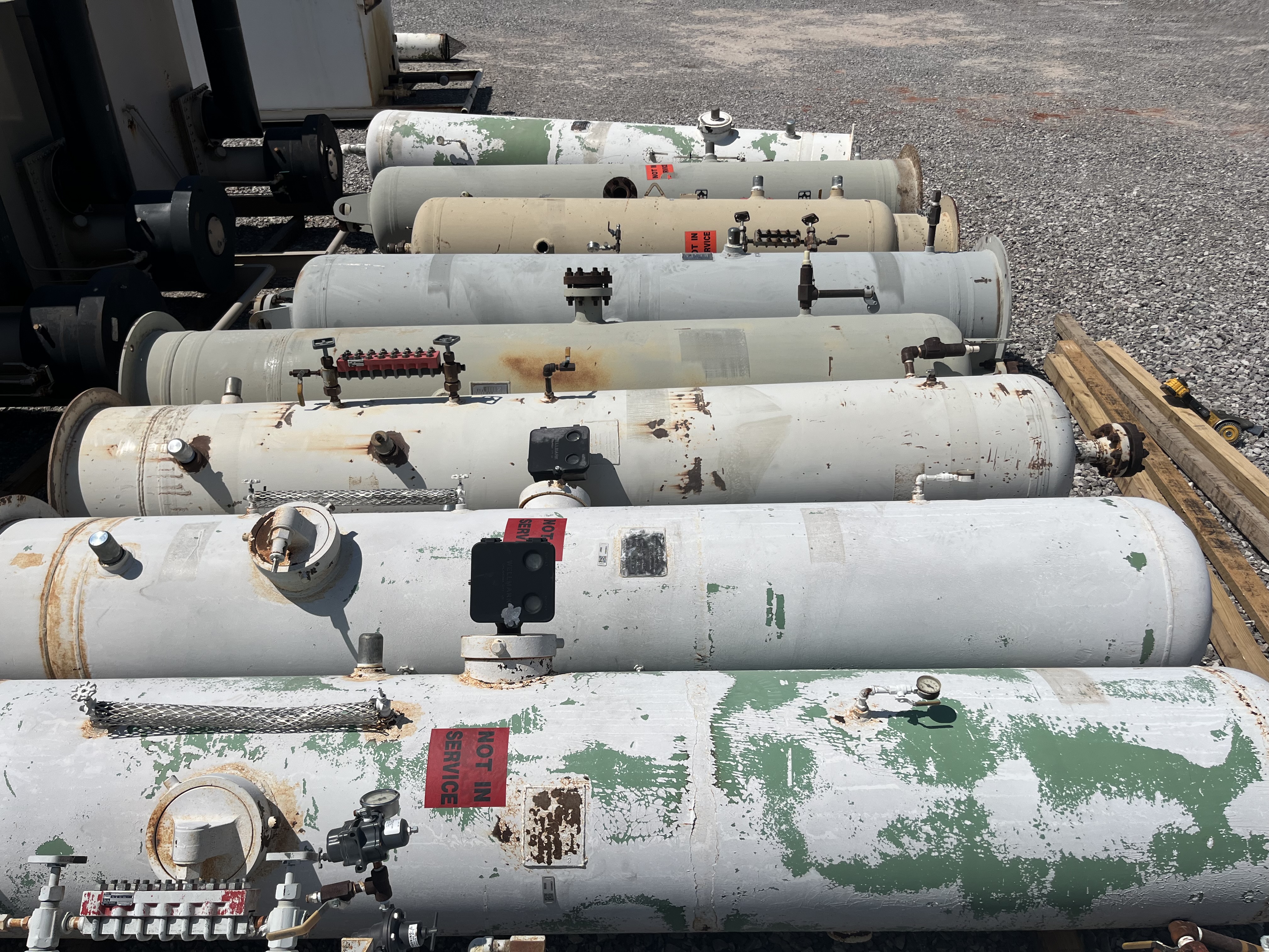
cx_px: 634
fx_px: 953
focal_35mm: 26
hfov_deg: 67.3
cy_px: 476
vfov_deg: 53.1
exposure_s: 1/13333
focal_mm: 5.1
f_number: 1.6
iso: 50
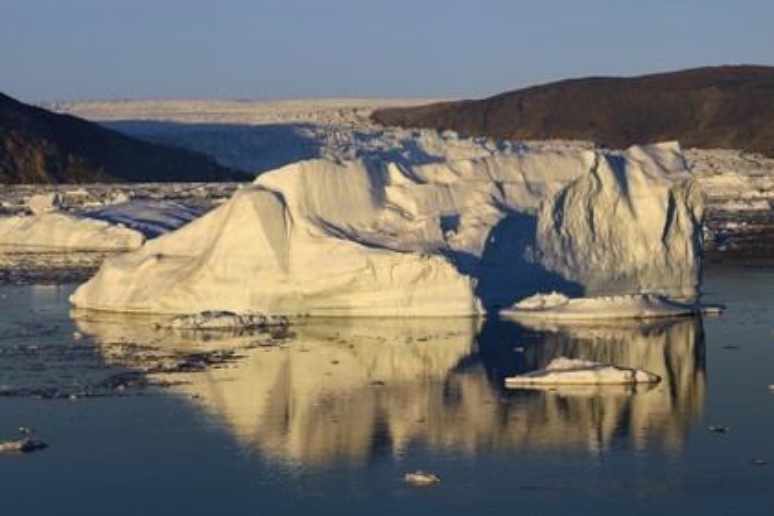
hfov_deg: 15.2
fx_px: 2902
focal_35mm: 135
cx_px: 387
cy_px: 258
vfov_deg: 10.2
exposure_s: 1/320
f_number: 10
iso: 200
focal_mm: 135
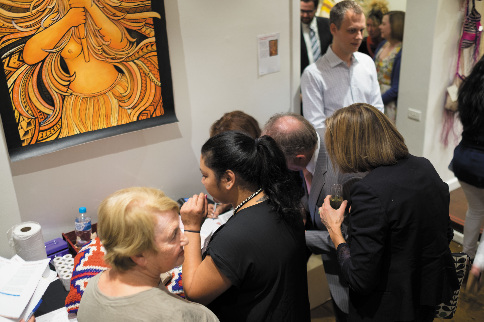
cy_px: 161
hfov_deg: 54.4
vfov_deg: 37.9
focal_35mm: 35
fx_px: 471
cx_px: 242
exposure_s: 1/30
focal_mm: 23
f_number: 1.4
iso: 200
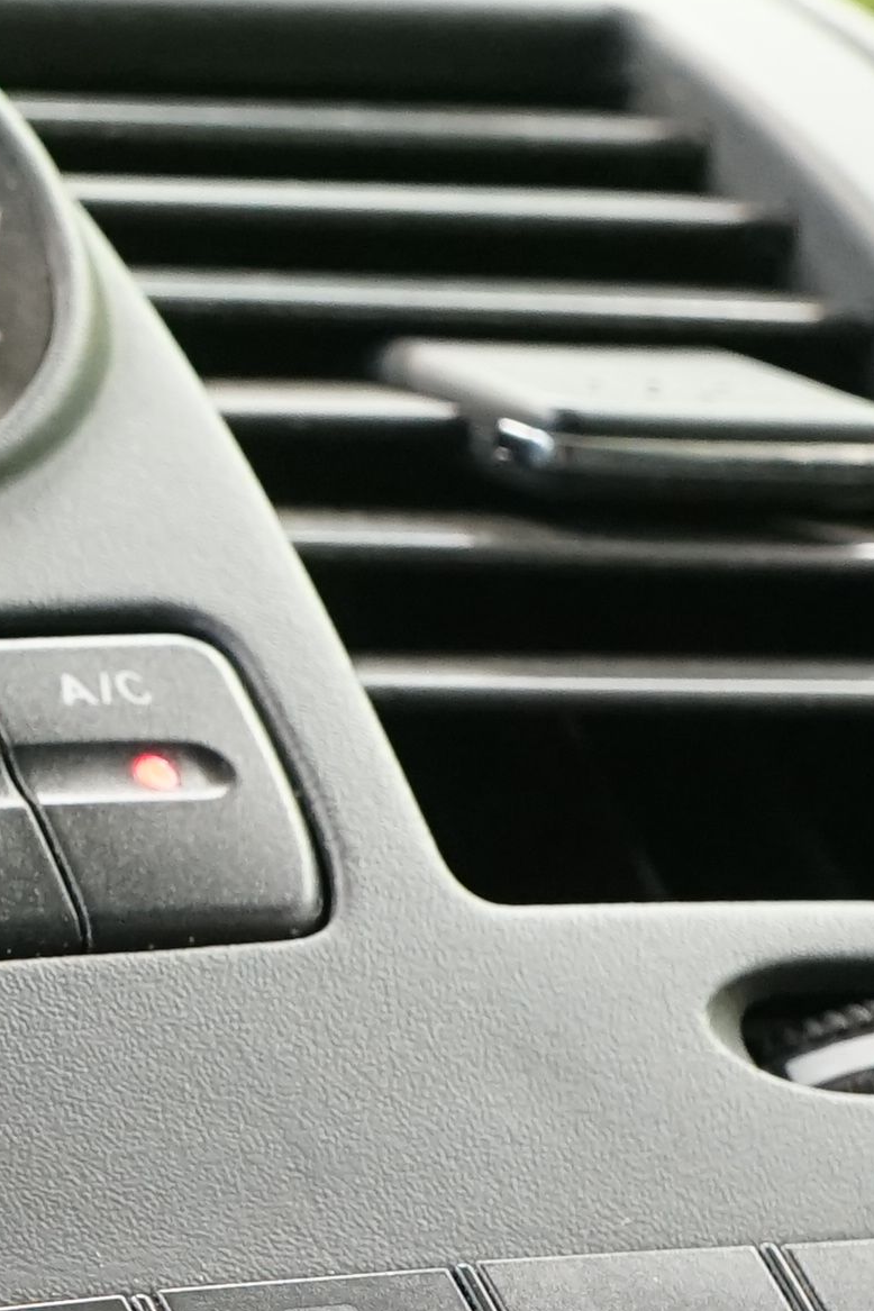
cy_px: 668
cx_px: -720
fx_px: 7865
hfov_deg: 6.2
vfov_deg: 9.5
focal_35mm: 216
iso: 1600
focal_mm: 42
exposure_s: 1/15
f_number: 6.3
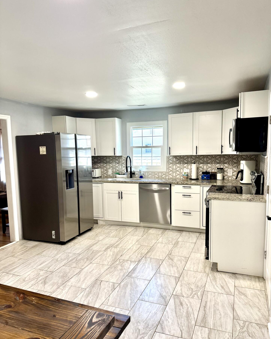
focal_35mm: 26
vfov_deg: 65.9
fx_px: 261
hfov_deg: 54.9
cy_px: 183
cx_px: 141
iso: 200
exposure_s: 1/120
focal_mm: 6.76
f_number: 1.78
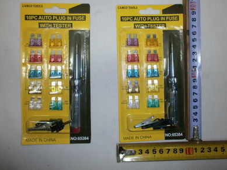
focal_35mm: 28
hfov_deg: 63.5
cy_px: 82
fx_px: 184
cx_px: 116
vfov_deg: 49.7
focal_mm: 4.8
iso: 125
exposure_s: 1/30
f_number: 2.9
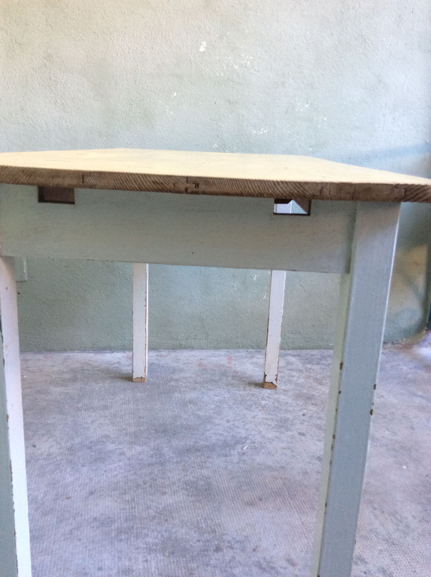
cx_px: 216
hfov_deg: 44.1
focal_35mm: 32
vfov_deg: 56.9
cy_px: 288
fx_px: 533
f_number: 2.4
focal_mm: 3.3
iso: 64
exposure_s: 1/25
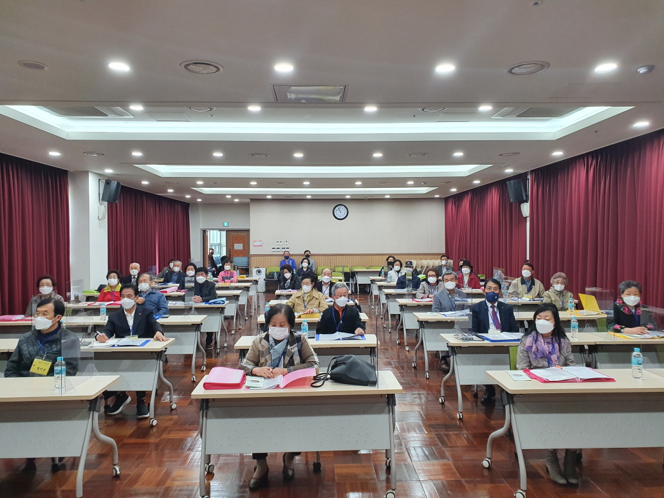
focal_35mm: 26
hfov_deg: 67.3
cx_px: 332
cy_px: 249
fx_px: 499
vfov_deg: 53.1
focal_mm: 4.32
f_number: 2.4
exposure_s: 1/120
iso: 200
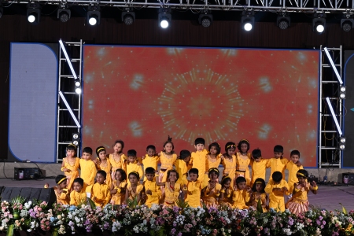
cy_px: 118
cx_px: 177
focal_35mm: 70
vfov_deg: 19.5
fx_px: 688
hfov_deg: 28.8
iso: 250
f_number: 10
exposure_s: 1/125
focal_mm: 70
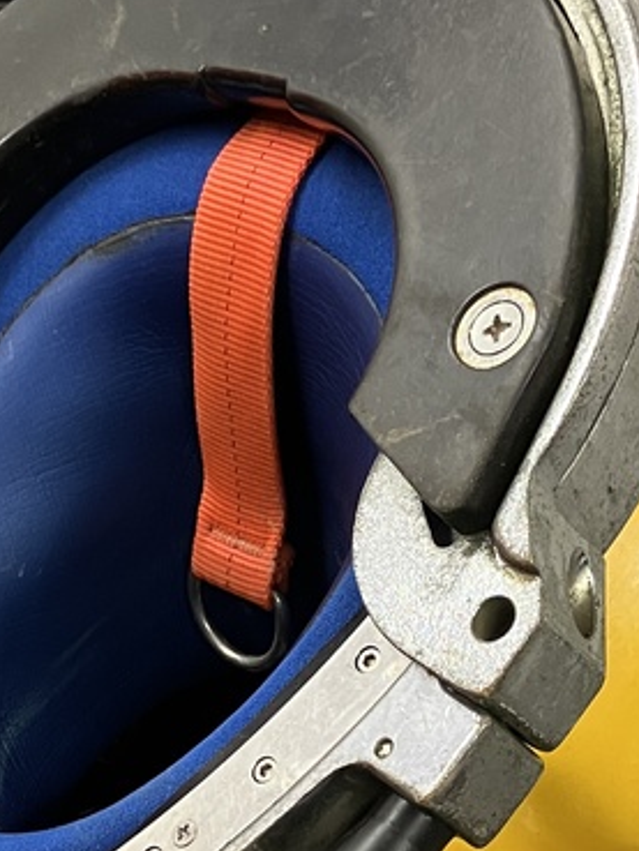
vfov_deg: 20.9
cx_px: 323
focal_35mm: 91
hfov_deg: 16.2
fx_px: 2238
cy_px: 816
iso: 160
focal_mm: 3.99
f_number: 1.8
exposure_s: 1/50
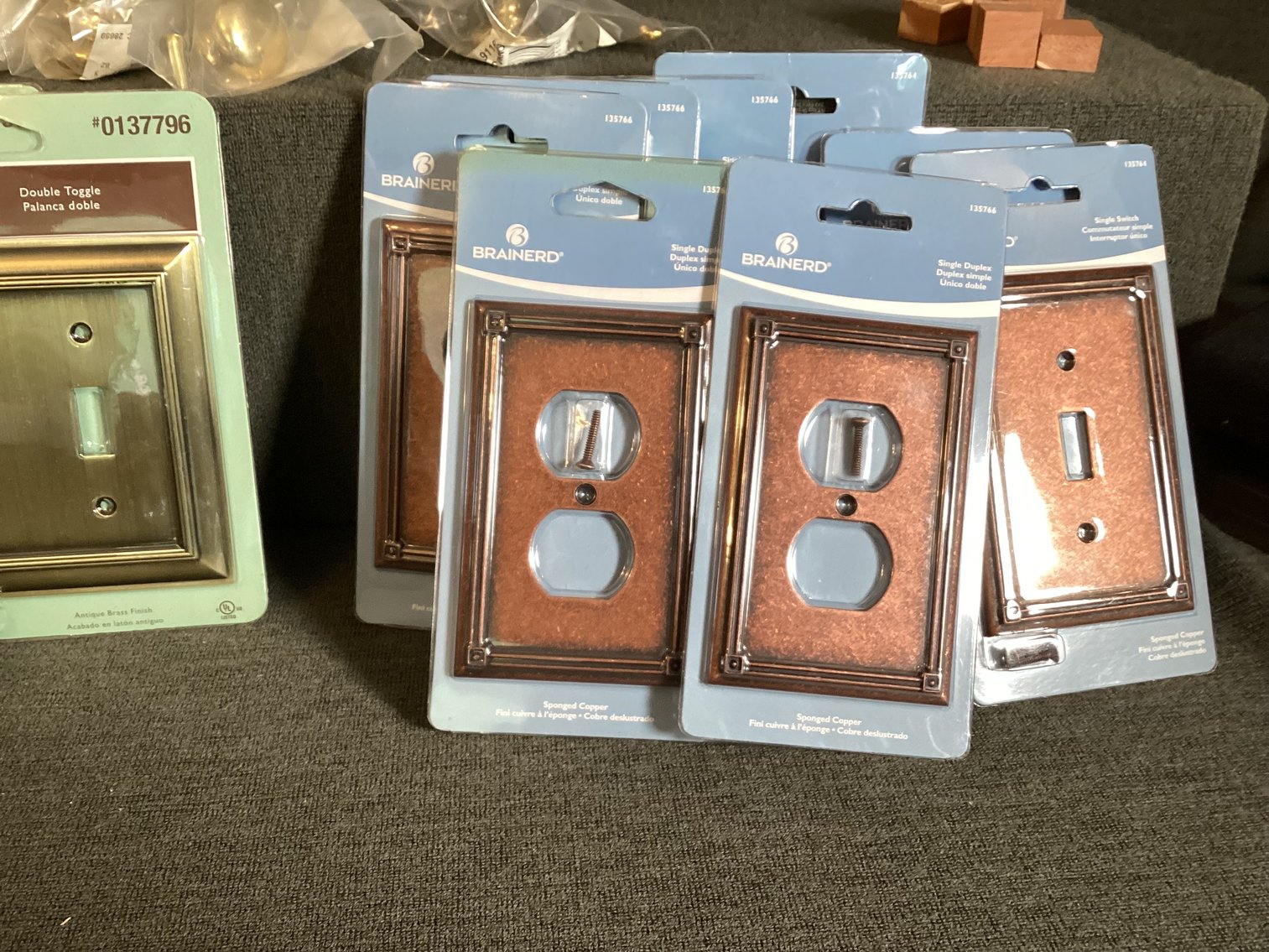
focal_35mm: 31
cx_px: 634
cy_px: 476
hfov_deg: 58.3
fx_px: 1137
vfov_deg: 45.4
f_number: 2.4
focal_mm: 3.3
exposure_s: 1/60
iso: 160
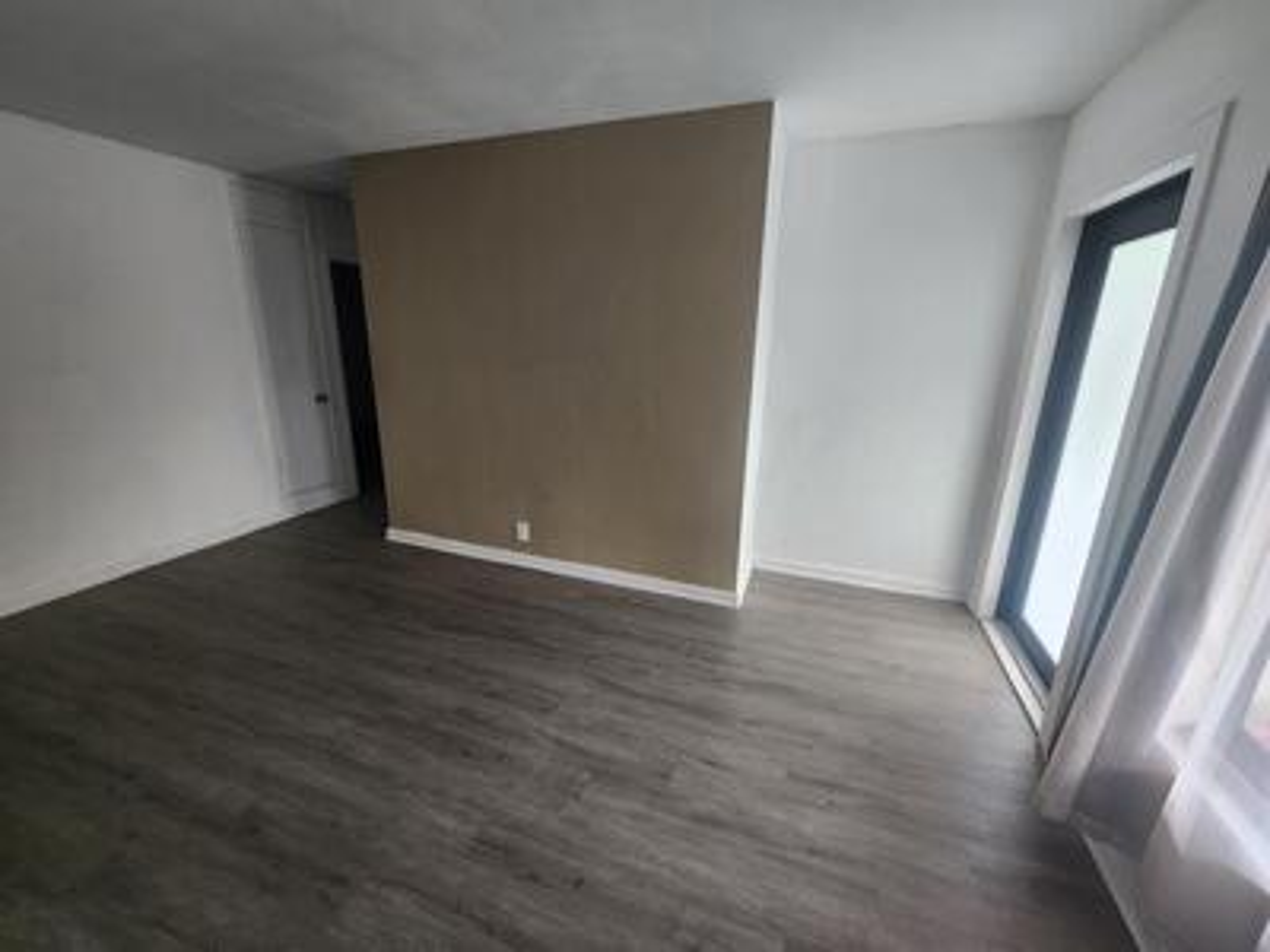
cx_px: 635
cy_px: 476
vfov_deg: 89.9
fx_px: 477
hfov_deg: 106.2
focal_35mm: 13
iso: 80
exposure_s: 1/60
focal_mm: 2.2
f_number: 2.2
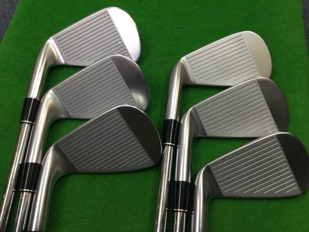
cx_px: 154
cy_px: 116
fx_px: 277
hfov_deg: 58.4
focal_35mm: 31
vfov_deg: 45.4
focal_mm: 3.3
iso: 80
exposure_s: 1/30
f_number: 2.4
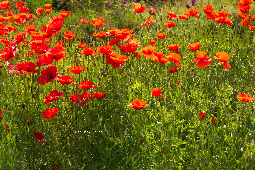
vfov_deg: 13.1
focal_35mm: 105
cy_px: 85
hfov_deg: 19.5
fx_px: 744
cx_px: 128
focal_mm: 105
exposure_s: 1/400
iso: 400
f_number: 10
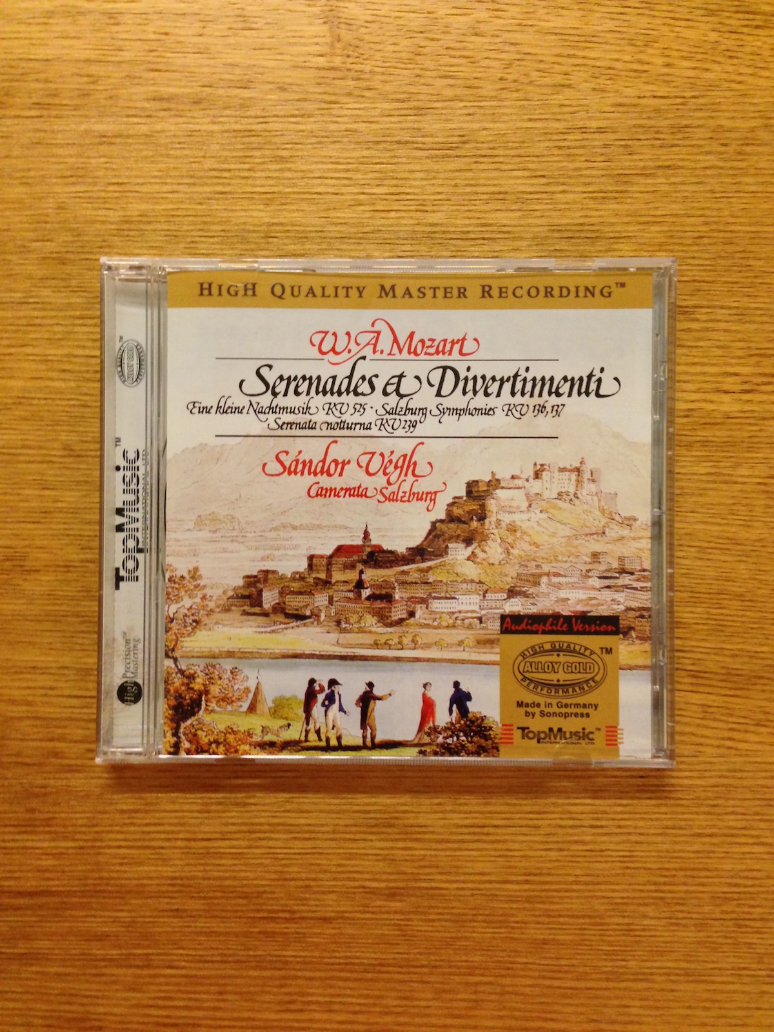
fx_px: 984
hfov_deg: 42.9
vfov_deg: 55.4
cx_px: 387
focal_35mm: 33
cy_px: 516
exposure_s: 1/20
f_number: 2.4
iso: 250
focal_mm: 4.13
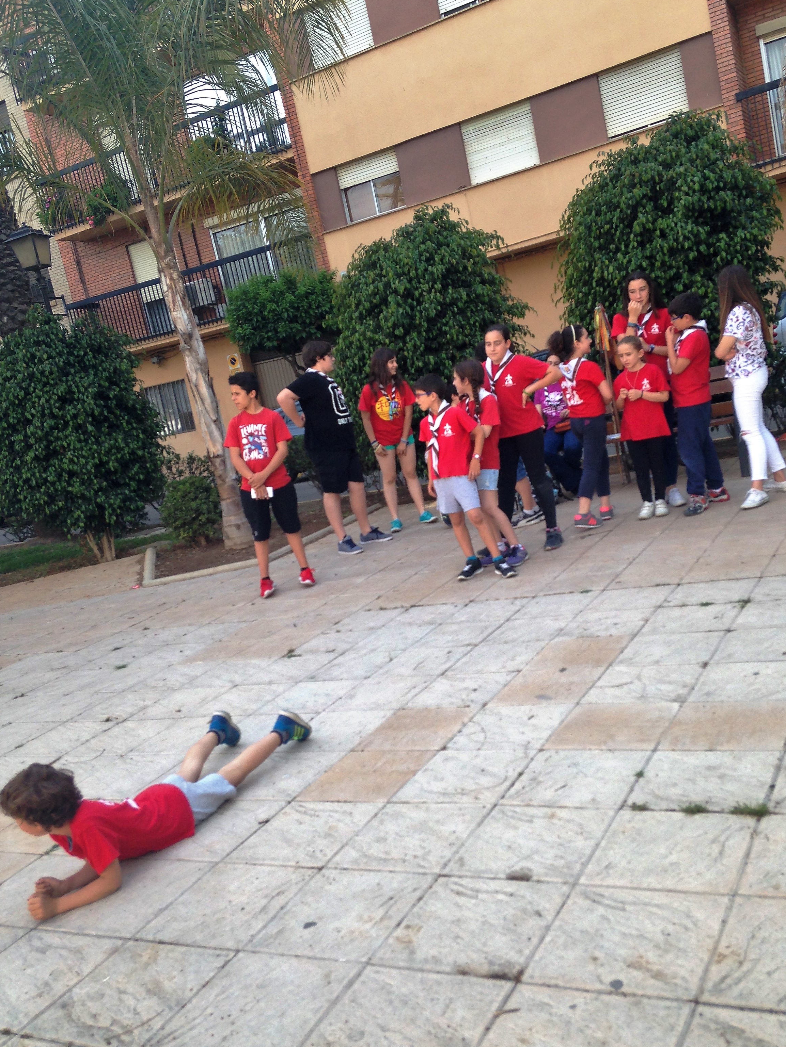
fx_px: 1060
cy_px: 513
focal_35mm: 35
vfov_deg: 52.6
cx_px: 414
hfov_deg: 40.7
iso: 50
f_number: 2.4
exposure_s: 1/319
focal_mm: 4.12
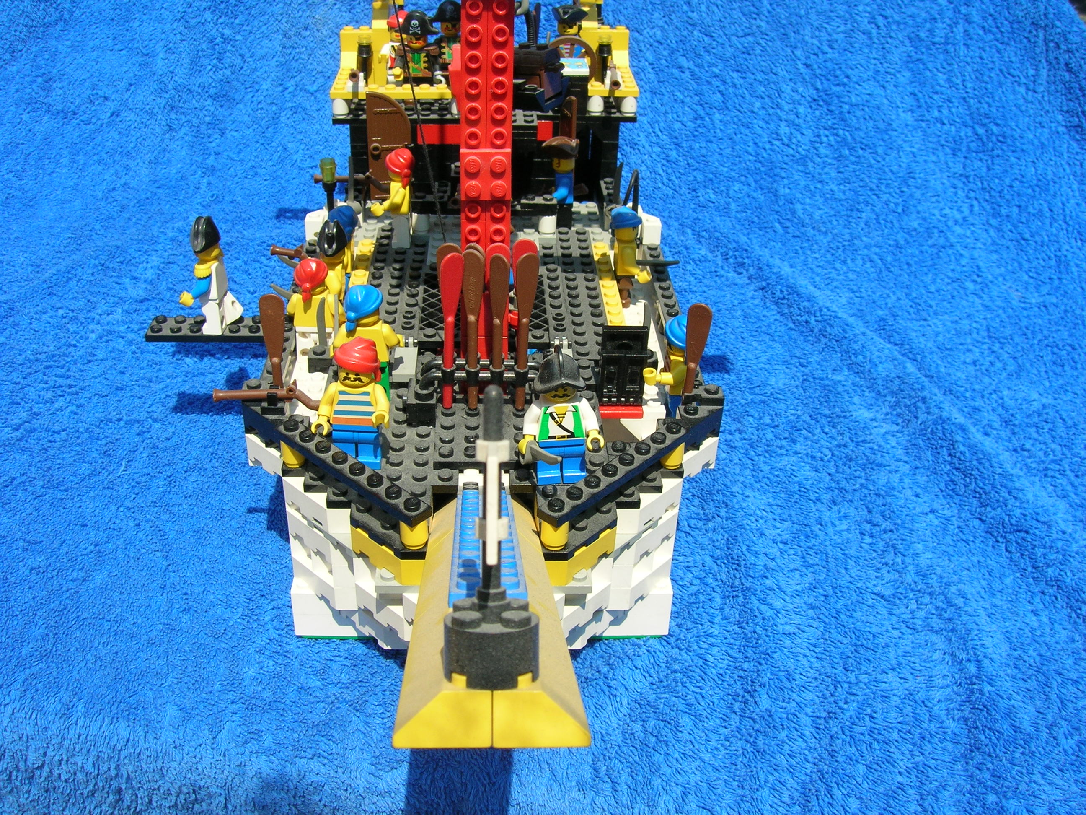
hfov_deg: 54.0
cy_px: 408
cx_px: 543
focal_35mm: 34
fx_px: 1067
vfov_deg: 41.8
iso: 50
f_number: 4.9
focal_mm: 5.7
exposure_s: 1/388
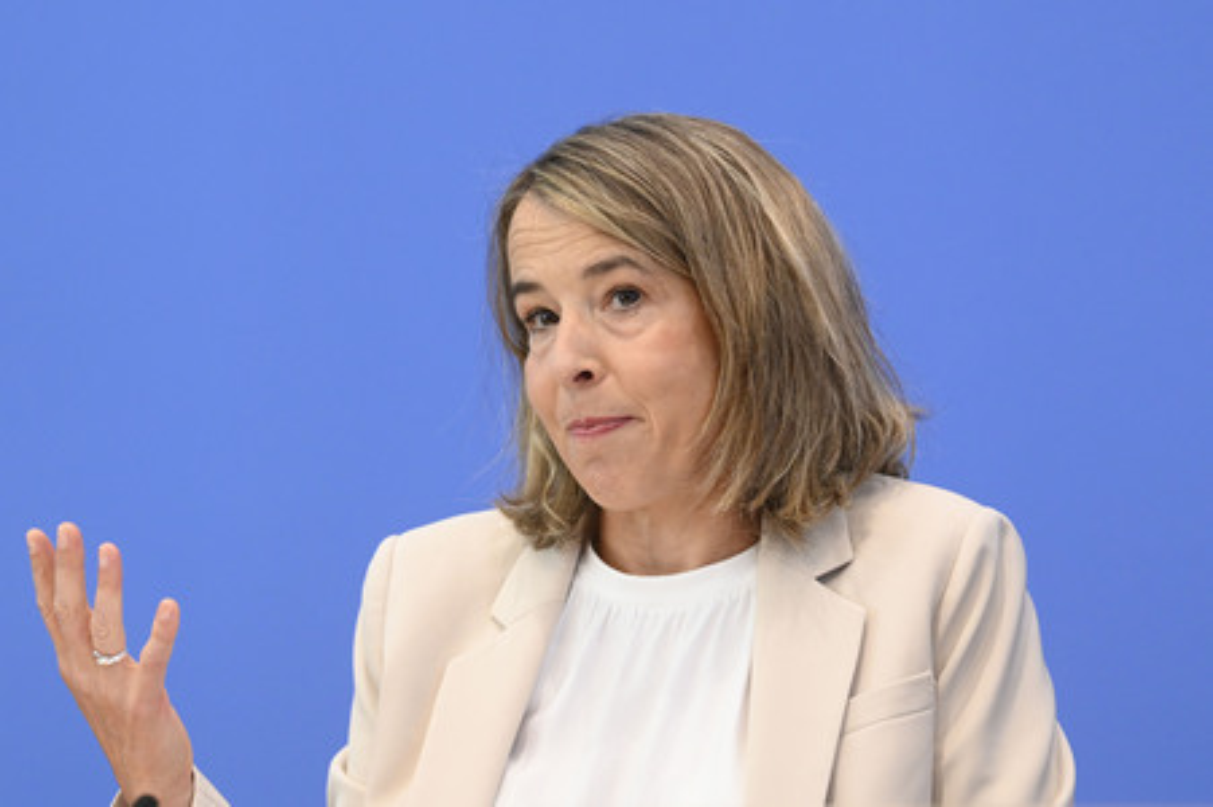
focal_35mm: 122
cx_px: 606
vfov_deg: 11.2
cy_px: 404
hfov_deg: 16.8
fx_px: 4108
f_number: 6.3
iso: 4000
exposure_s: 1/500
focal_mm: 122
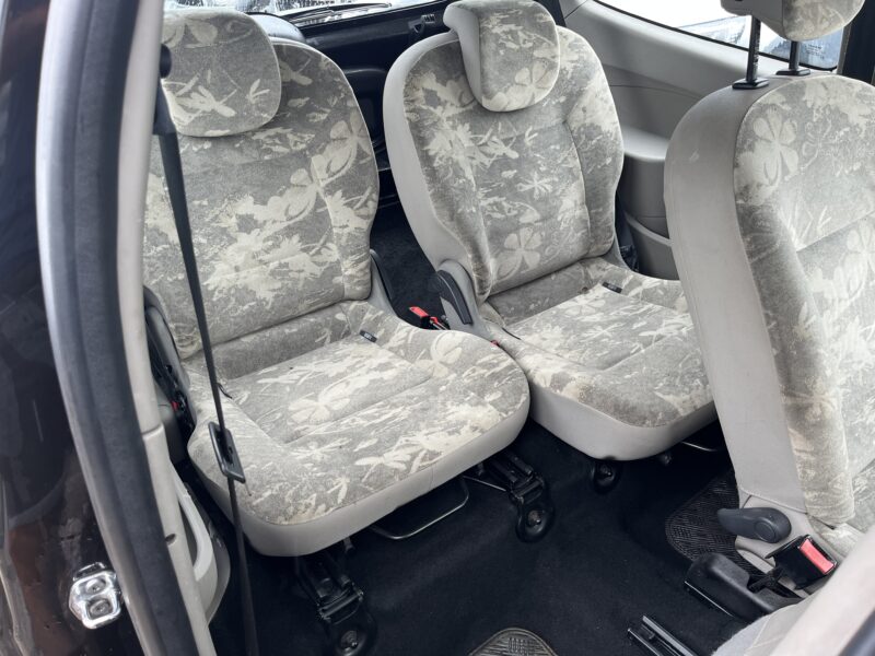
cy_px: 328
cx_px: 438
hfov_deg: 67.3
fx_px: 657
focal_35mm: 26
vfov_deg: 53.1
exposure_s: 1/121
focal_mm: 5.1
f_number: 1.6
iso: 50
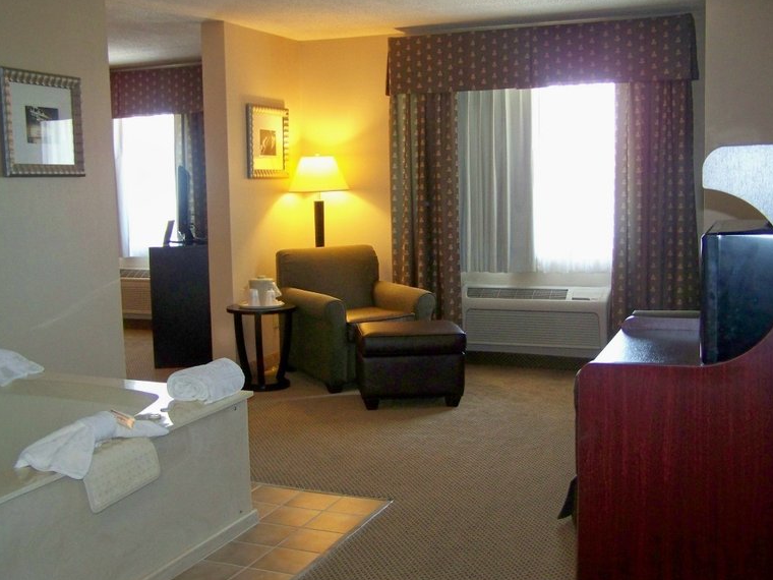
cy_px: 293
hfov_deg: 46.8
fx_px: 893
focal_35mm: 40
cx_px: 403
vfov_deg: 36.0
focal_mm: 6.3
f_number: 2.8
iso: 200
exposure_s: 1/30
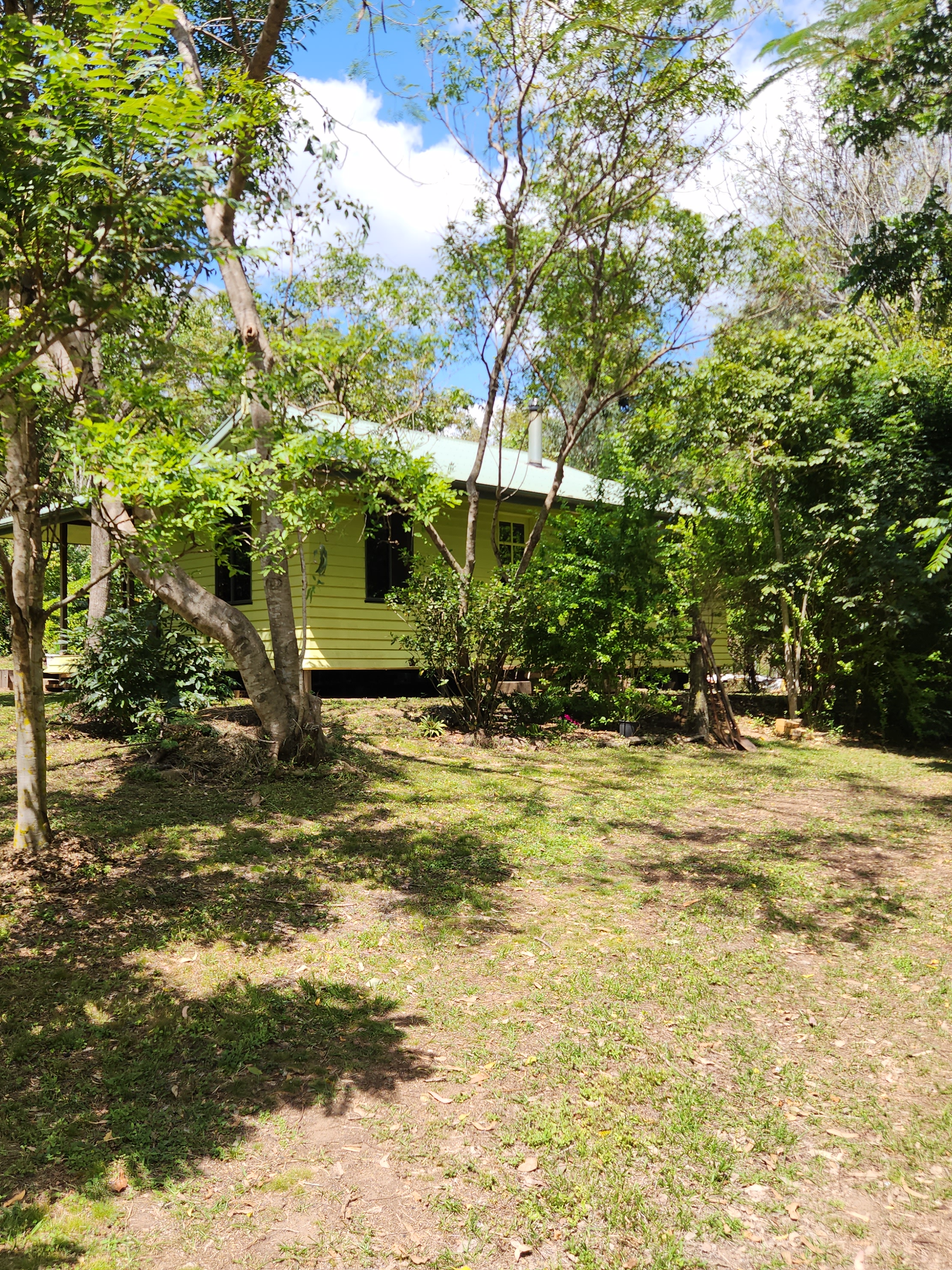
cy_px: 629
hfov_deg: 45.4
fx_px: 1137
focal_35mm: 31
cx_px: 452
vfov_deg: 58.4
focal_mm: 5.4
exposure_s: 1/823
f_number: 1.8
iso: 20
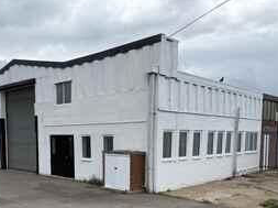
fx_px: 305
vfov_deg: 36.5
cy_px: 163
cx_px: 98
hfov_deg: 48.4
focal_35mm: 38
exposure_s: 1/4405
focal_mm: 6.76
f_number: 1.78
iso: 80
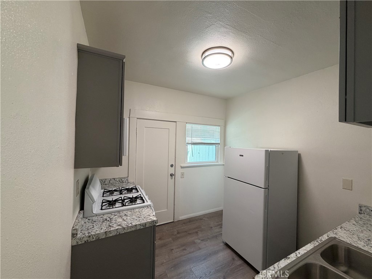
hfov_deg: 102.1
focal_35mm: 14
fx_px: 150
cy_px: 140
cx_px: 186
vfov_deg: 85.7
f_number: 2.2
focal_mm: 2.22
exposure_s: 1/60
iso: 160
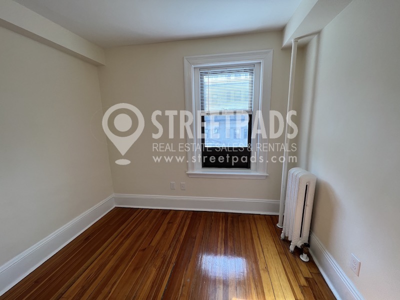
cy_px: 150
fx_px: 150
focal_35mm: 13
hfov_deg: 106.2
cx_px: 200
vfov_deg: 89.9
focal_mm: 1.57
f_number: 1.8
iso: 40
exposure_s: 1/120
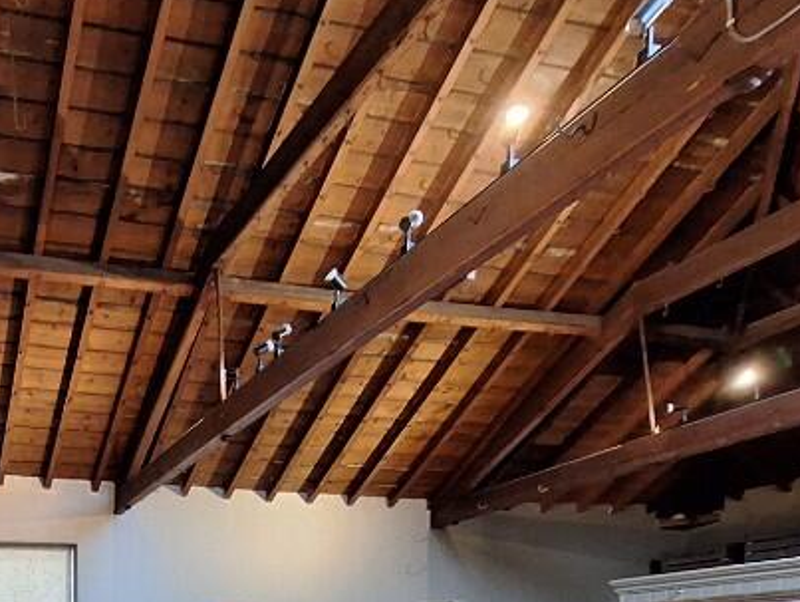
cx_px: 46
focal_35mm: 33
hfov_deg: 48.1
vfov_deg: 33.5
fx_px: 763
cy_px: 749
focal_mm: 1.74
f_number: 2.2
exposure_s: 1/25
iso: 400
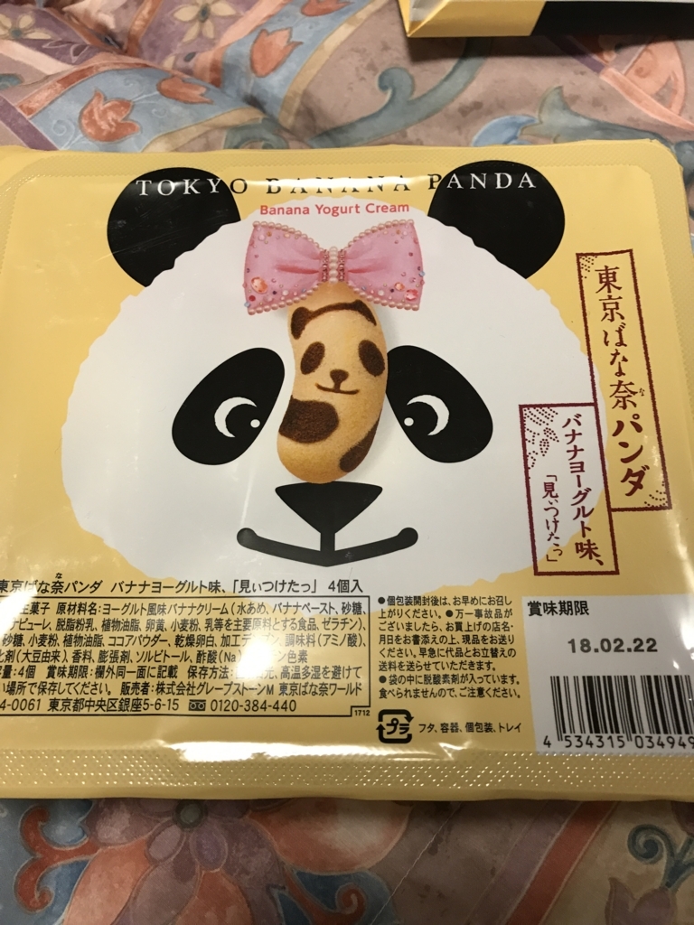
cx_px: 347
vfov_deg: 63.4
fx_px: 748
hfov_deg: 49.7
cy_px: 462
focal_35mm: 28
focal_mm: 3.99
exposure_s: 1/17
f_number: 1.8
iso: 40
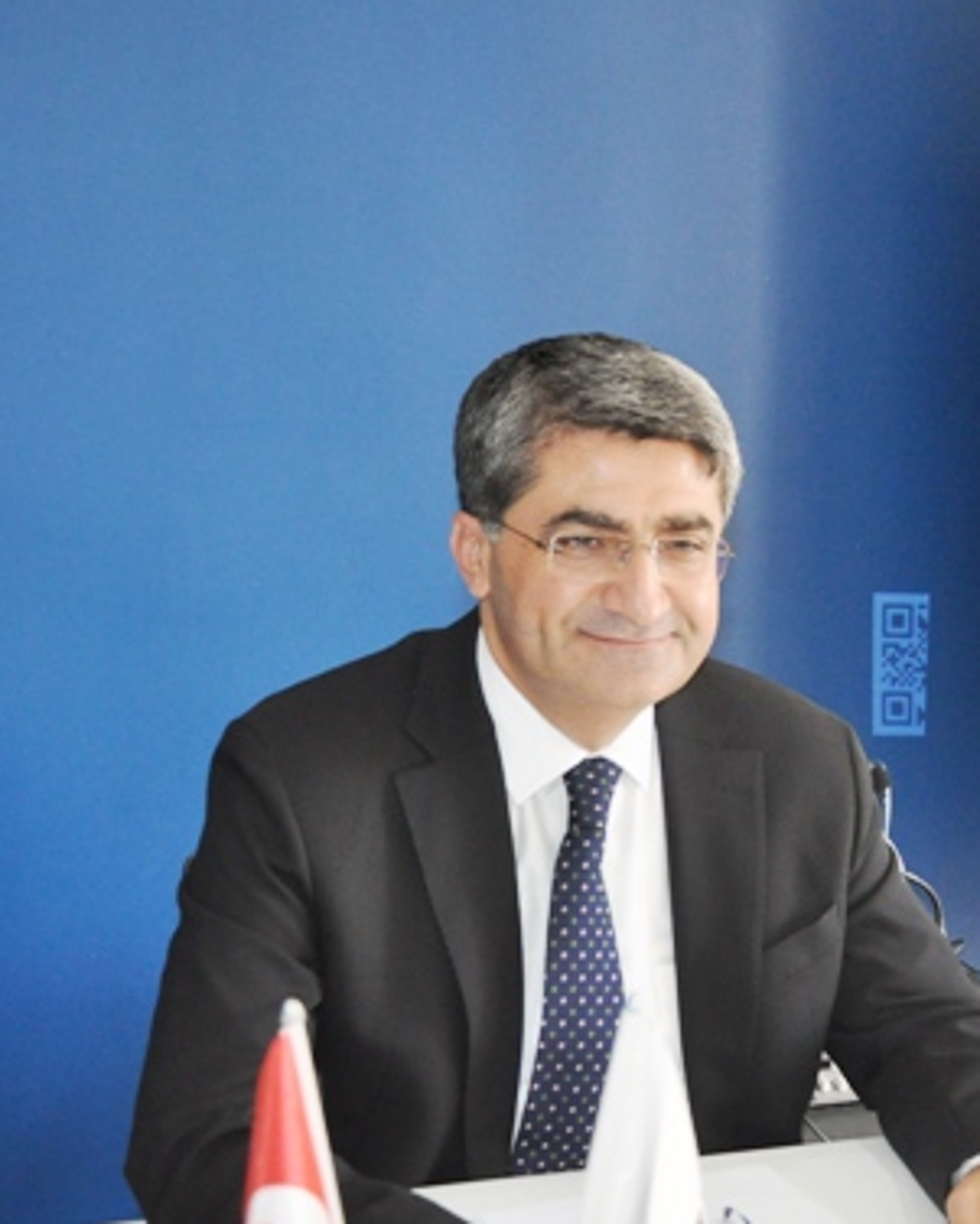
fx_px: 2428
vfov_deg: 28.3
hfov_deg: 22.3
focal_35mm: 67
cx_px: 876
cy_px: 630
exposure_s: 1/125
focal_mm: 28
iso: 1250
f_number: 4.5
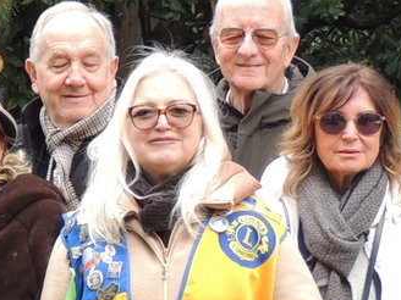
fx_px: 2433
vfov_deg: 7.1
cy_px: 262
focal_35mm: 210
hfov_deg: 8.9
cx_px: -384
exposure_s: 1/50
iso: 110
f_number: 3.4
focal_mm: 7.6
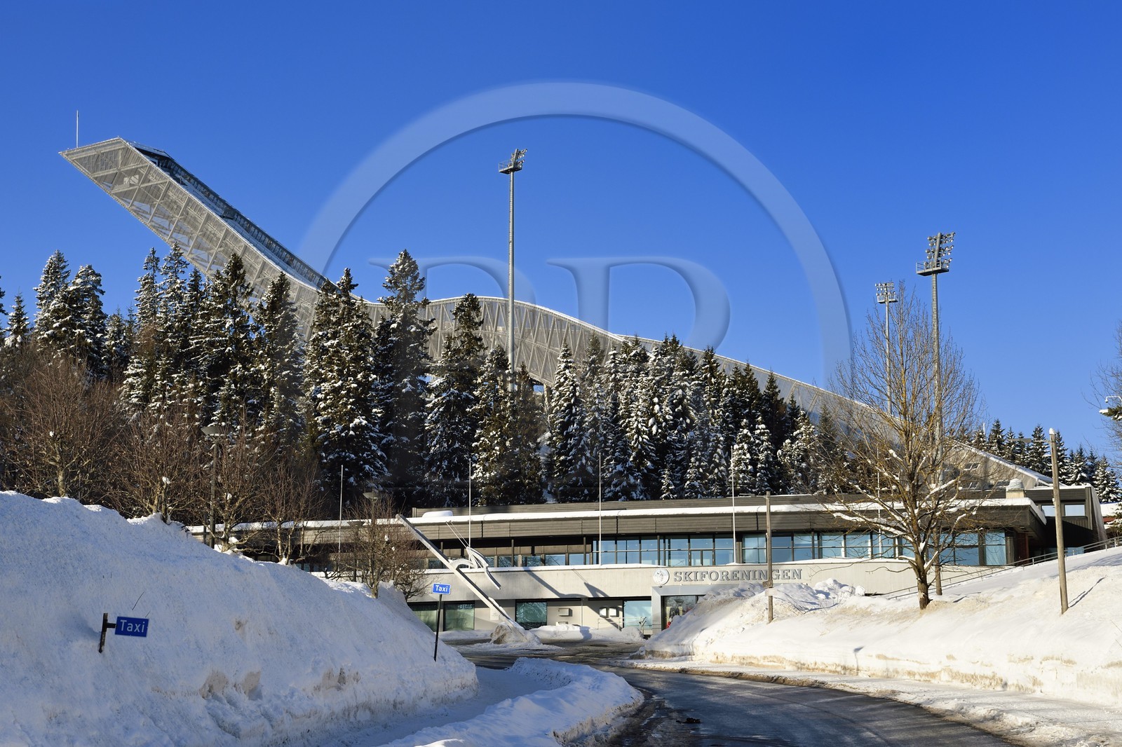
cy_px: 374
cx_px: 561
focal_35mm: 62
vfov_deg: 21.9
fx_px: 1932
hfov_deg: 32.4
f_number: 13
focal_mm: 62
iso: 200
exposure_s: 1/320
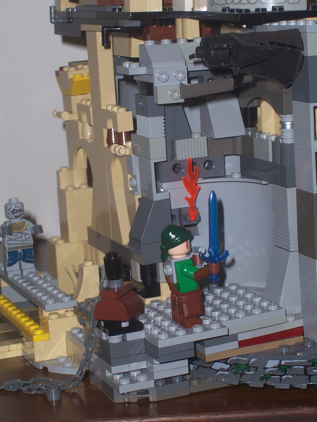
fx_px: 1245
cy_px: 211
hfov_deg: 14.5
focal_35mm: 102
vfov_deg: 19.3
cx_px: 158
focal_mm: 16.8
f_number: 4.6
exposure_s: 1/90
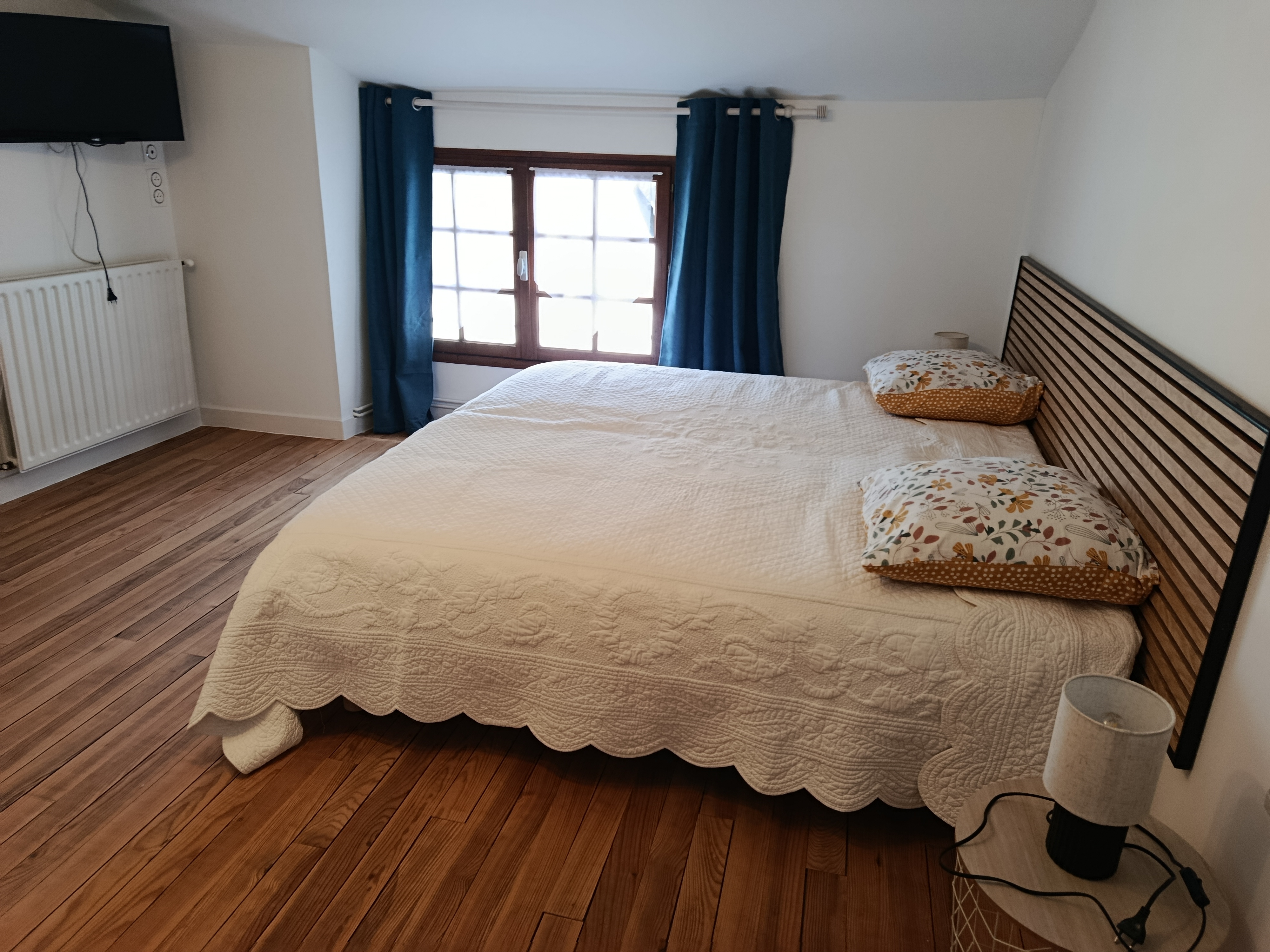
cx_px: 635
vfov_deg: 56.8
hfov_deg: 71.6
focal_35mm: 24
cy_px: 476
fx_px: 881
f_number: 1.7
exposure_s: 1/50
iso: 655
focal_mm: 5.24
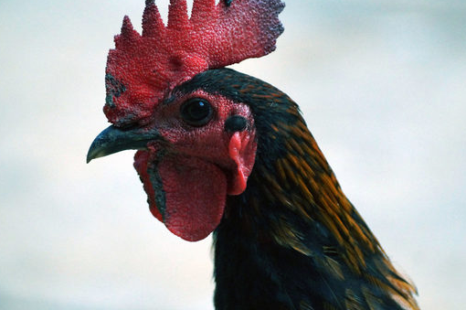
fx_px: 6388
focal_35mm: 494
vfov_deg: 2.8
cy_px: 178
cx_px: 246
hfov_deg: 4.2
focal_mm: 280
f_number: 5.6
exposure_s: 1/500
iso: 2500
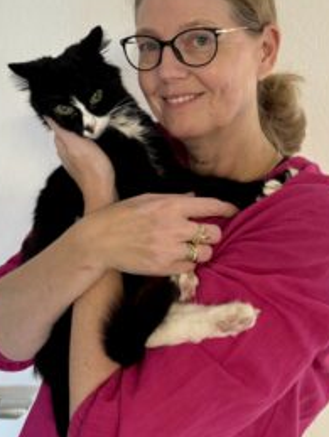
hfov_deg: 38.7
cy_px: 211
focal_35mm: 37
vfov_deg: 50.1
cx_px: 174
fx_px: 468
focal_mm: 6.76
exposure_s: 1/50
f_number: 1.78
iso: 250
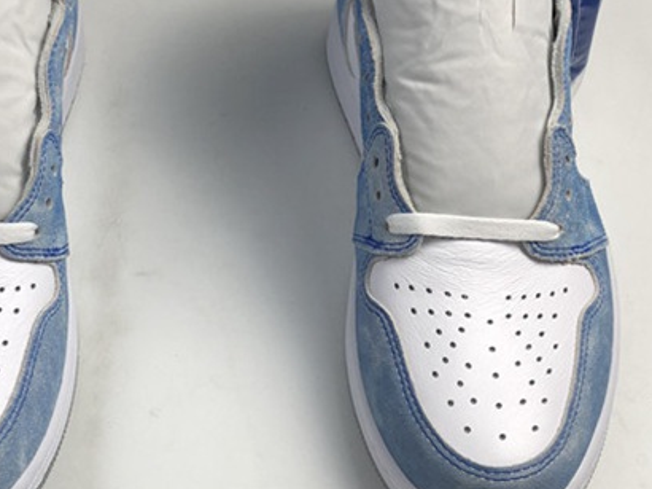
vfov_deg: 21.0
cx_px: 250
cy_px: 213
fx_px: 1318
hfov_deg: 27.7
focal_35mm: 70
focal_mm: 4
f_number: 1.8
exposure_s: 1/100
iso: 32
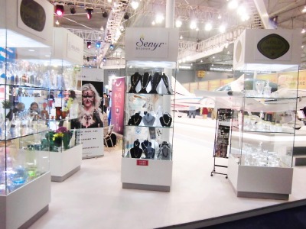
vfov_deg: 53.1
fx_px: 230
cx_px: 153
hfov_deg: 67.3
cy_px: 114
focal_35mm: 26
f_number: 2.8
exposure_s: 1/60
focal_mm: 4.7
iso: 200
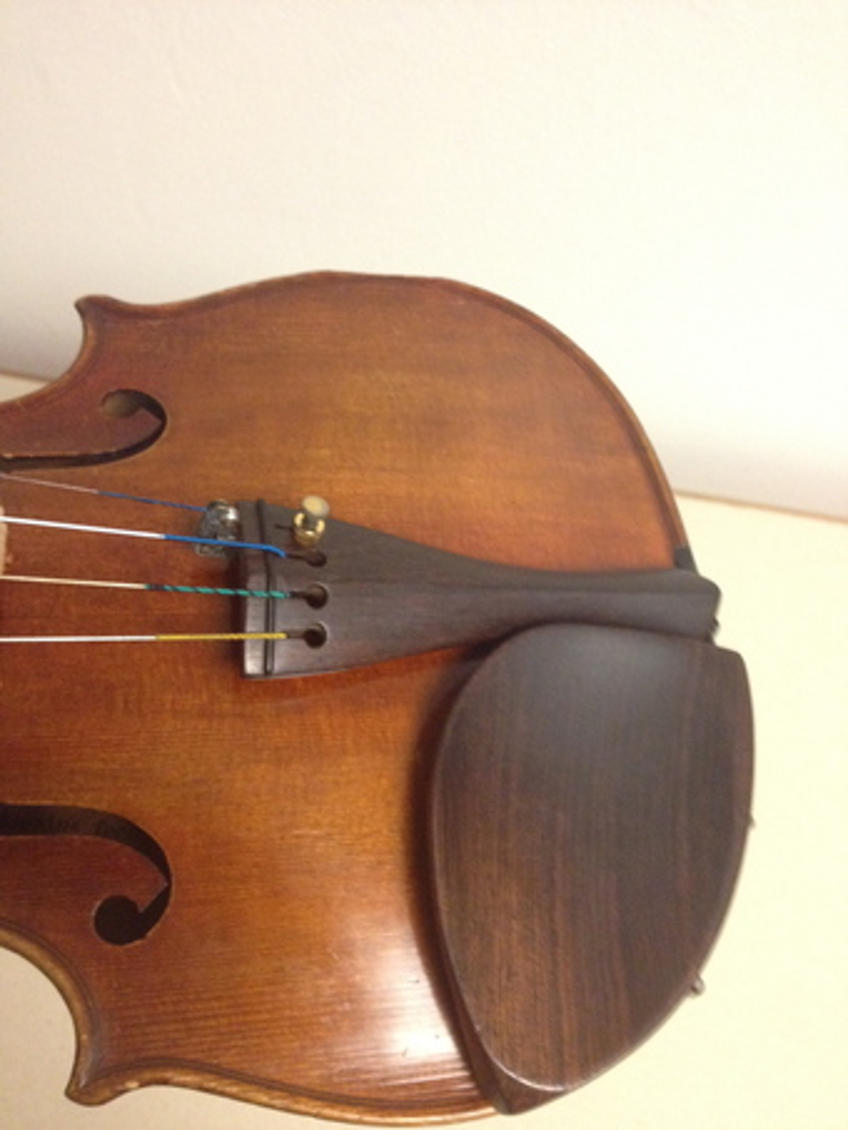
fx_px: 1143
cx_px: 424
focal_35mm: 35
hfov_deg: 40.7
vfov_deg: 52.6
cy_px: 565
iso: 400
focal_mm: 4.28
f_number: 2.4
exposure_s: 1/17
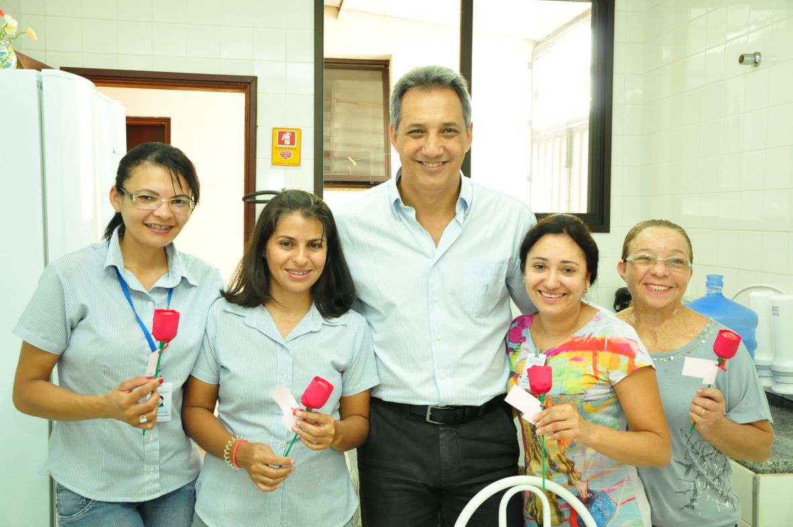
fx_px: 825
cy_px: 264
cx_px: 396
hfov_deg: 51.3
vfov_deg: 35.4
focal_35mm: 38
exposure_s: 1/60
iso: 1600
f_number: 5.6
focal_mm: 25
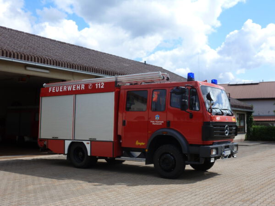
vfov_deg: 35.1
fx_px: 326
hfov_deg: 45.8
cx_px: 138
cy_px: 103
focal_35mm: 41
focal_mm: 7.4
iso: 100
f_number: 3.9
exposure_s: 1/500
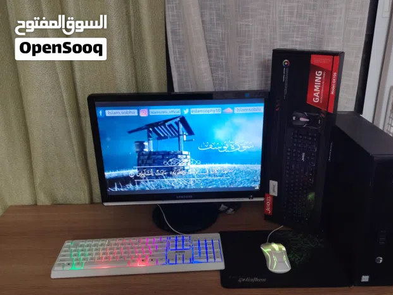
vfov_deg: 44.2
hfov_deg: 56.8
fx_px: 363
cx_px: 202
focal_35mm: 32
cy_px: 152
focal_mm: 5.25
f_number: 1.75
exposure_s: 1/25
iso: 900
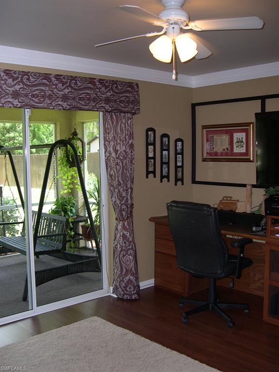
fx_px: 408
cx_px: 140
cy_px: 186
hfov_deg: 37.7
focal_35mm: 38
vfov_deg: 49.0
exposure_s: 1/60
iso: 165
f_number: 2.8
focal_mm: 8
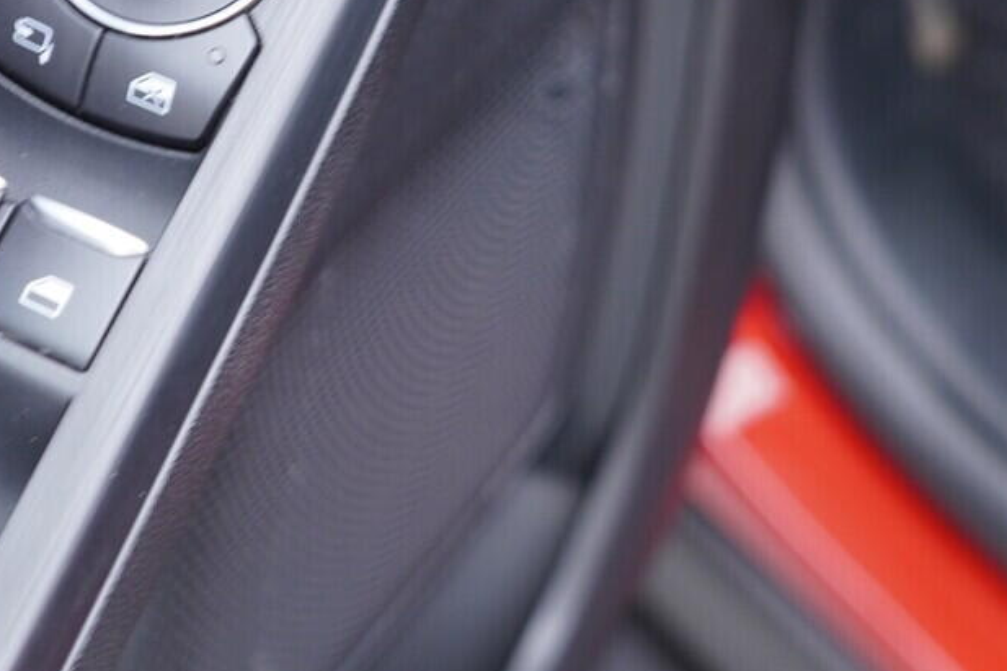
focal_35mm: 84
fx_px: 2349
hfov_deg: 24.0
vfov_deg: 16.2
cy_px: 173
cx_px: 292
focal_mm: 24
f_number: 2.8
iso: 320
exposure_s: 1/40
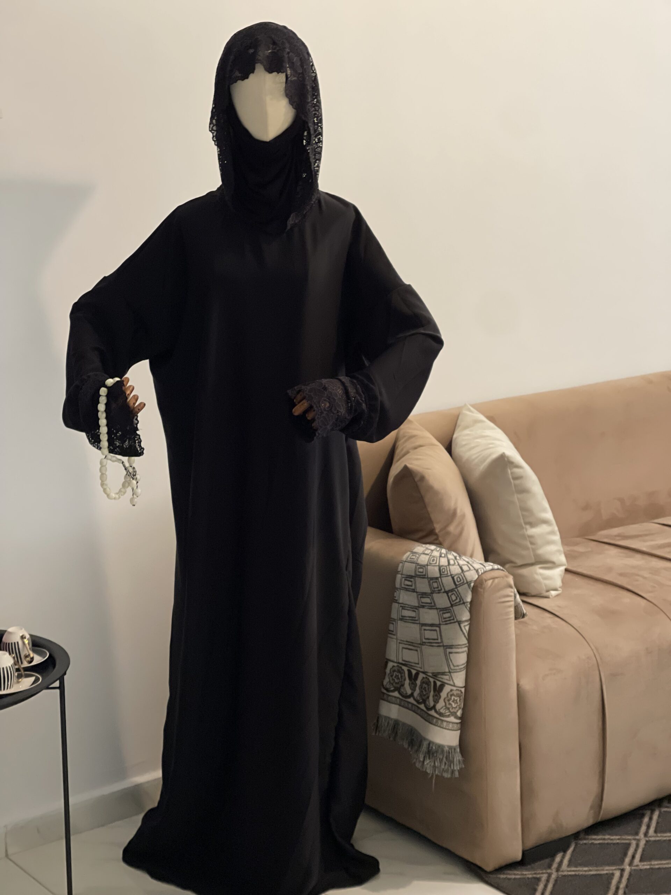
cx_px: 336
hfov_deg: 22.9
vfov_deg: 30.3
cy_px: 448
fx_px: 1654
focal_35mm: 64
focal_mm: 7.5
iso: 400
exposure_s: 1/36
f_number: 2.2
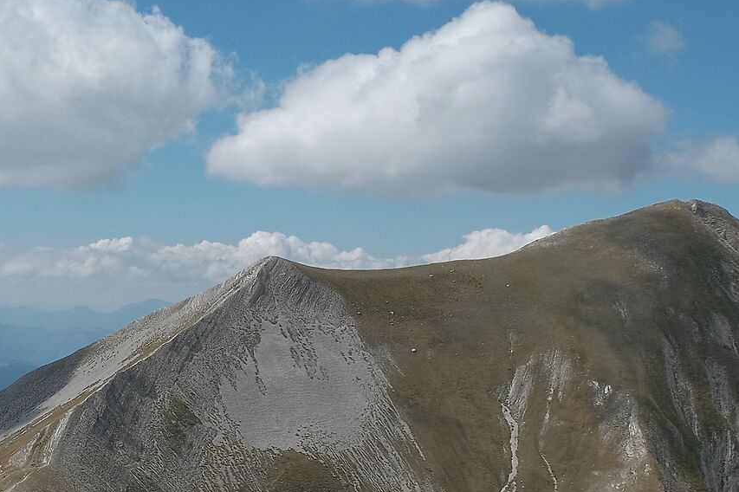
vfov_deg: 17.8
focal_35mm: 76
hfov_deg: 25.9
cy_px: 385
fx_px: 1559
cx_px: 95
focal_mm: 18
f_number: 9
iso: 200
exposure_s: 1/640
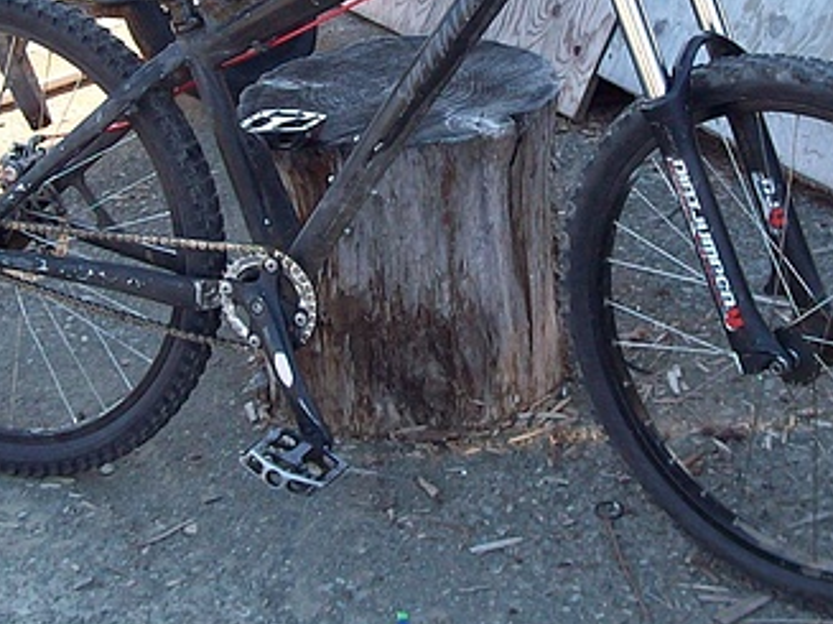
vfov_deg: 16.7
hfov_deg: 22.3
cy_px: 143
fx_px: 2117
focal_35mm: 88
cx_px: 385
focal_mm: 6
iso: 80
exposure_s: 1/108
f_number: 2.7
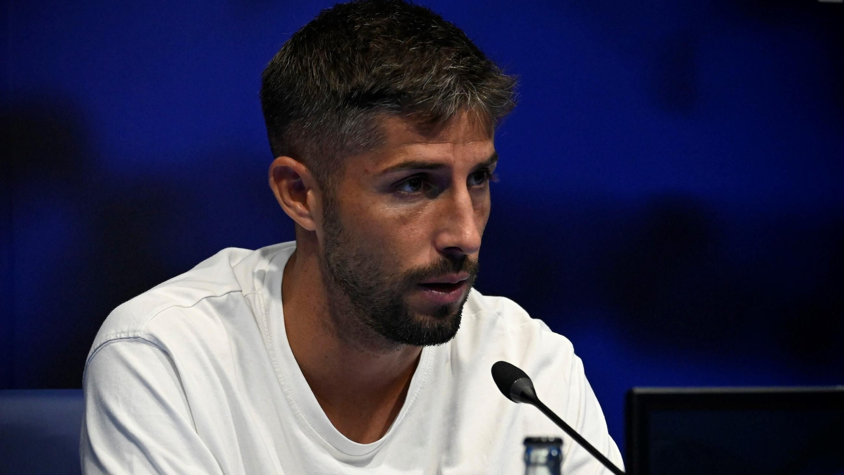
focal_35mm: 205
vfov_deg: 5.9
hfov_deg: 10.5
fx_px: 4588
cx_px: 423
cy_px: 267
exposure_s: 1/200
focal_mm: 130
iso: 4000
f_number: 5.6
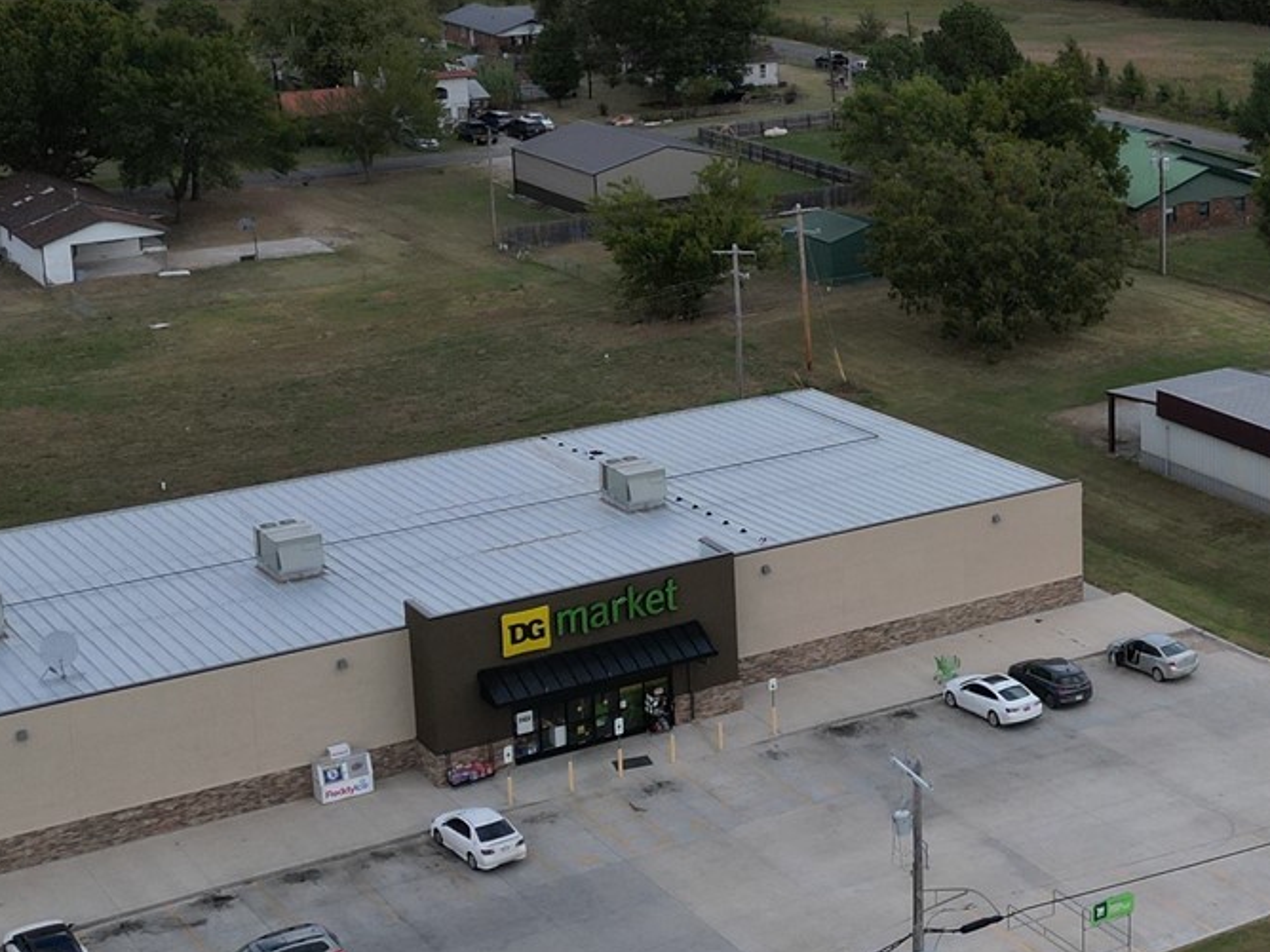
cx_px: 1207
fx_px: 2531
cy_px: 293
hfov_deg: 26.9
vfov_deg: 21.2
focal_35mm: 69
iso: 130
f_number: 1.7
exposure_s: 1/725
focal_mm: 6.72
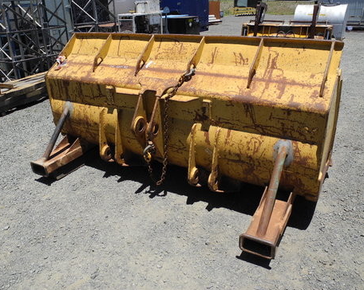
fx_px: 323
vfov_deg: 48.4
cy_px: 142
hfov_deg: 58.7
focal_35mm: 30
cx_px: 166
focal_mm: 6
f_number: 4
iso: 100
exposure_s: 1/893
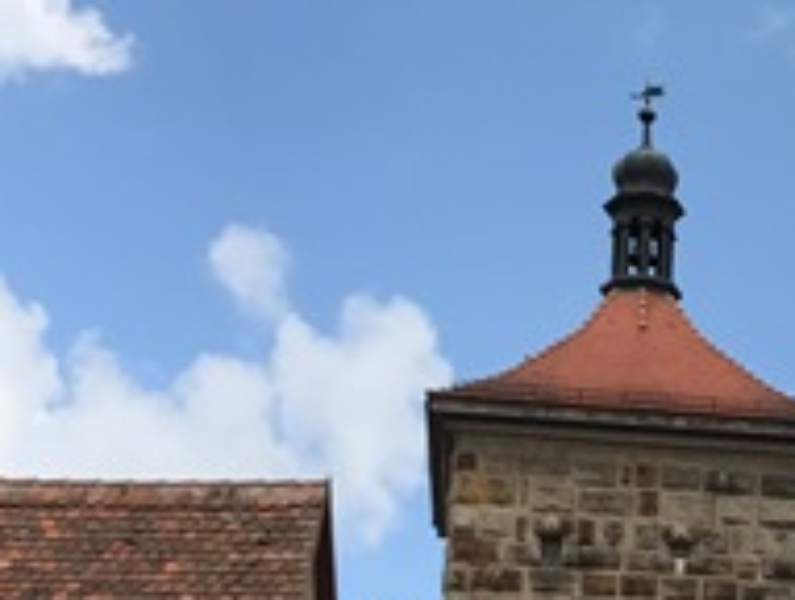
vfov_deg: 12.4
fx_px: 2692
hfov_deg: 16.3
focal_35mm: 117
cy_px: 708
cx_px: 853
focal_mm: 3.99
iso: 20
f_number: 1.8
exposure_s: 1/2994
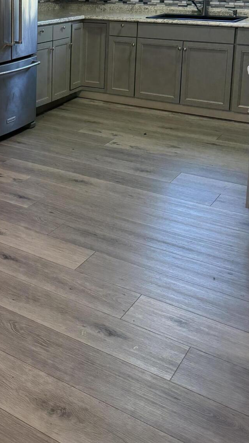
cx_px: -10
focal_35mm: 46
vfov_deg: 42.1
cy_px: 74
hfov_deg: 24.5
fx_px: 540
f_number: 1.78
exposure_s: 1/120
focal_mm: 6.76
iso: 320
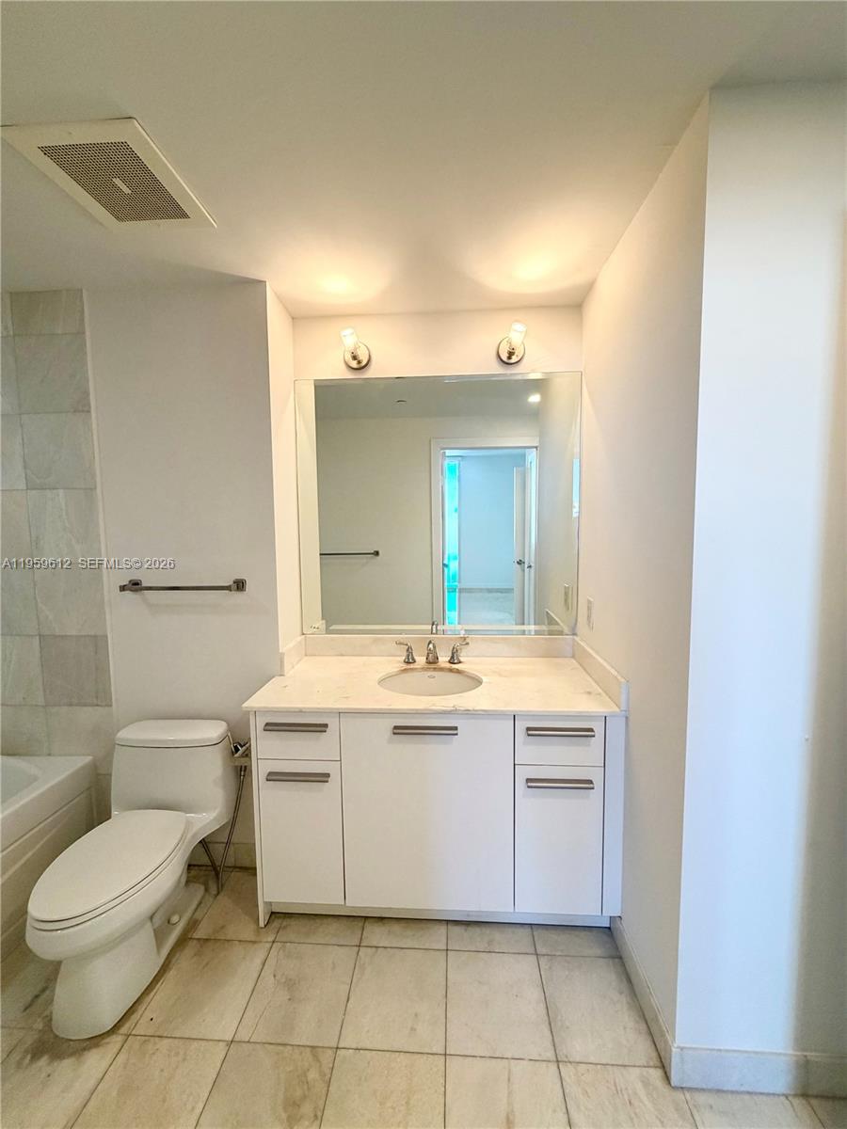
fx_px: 457
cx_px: 424
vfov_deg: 102.1
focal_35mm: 14
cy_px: 564
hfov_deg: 85.7
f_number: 2.2
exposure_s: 1/120
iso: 160
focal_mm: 2.22
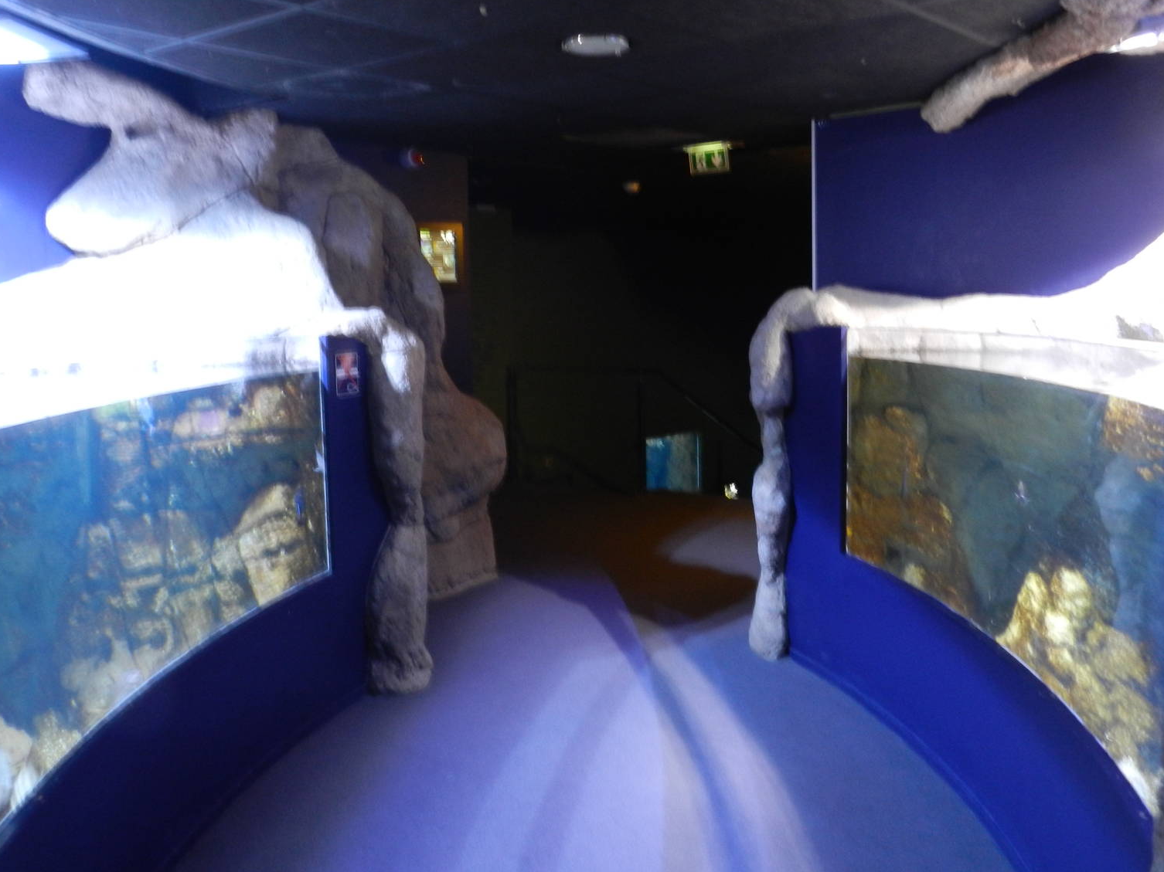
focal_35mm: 34
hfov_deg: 54.0
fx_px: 1143
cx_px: 572
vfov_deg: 41.8
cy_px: 409
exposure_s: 1/4
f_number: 3.7
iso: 400
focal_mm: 5.6
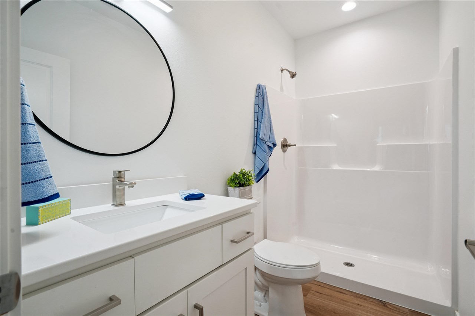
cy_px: 158
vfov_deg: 70.4
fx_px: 224
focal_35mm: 17
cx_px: 238
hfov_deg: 93.3
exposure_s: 1/40
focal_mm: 17
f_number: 9
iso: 400
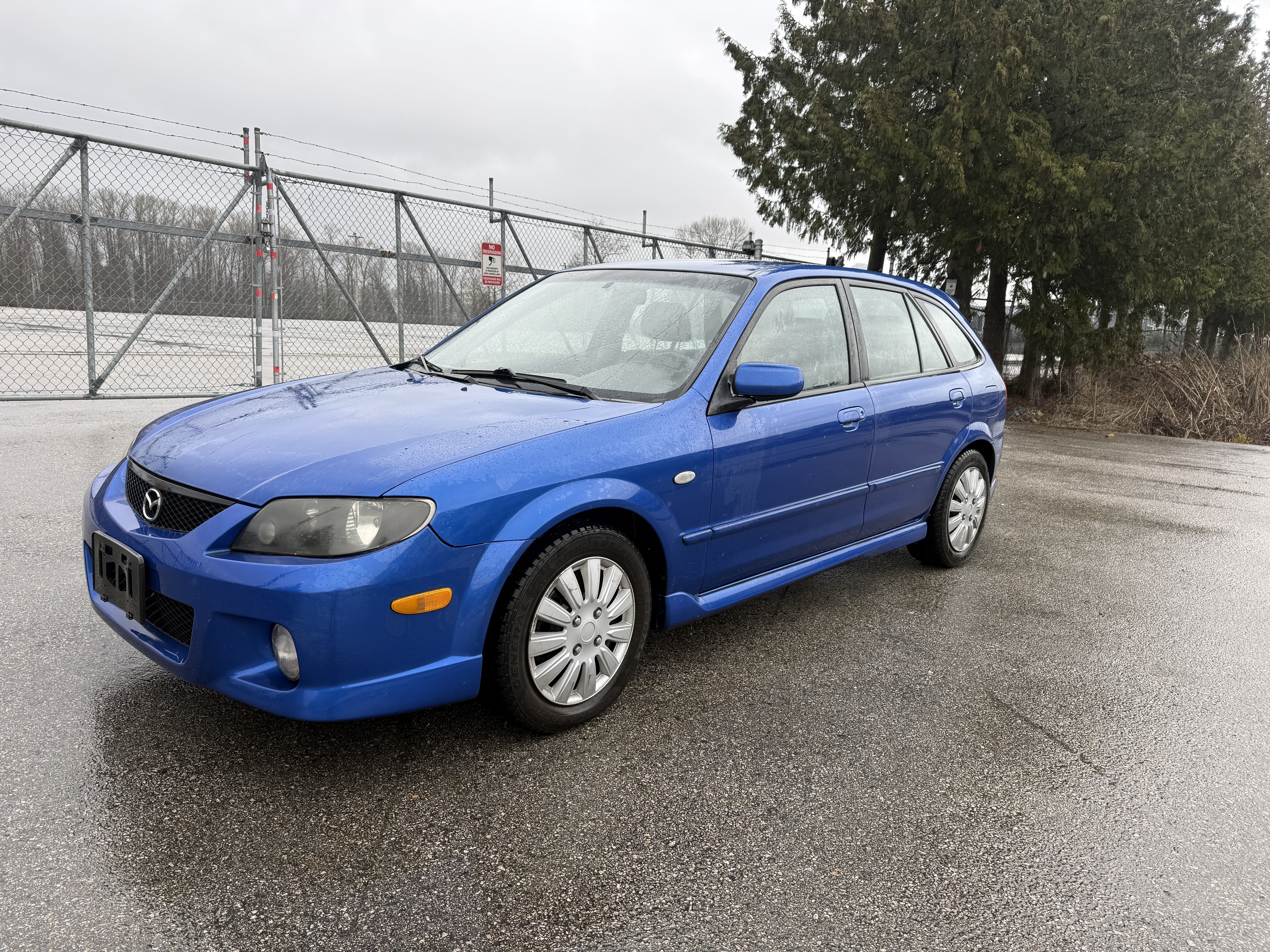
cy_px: 476
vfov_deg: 56.8
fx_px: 881
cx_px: 635
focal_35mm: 24
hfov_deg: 71.6
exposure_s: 1/796
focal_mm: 6.76
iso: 80
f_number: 1.78
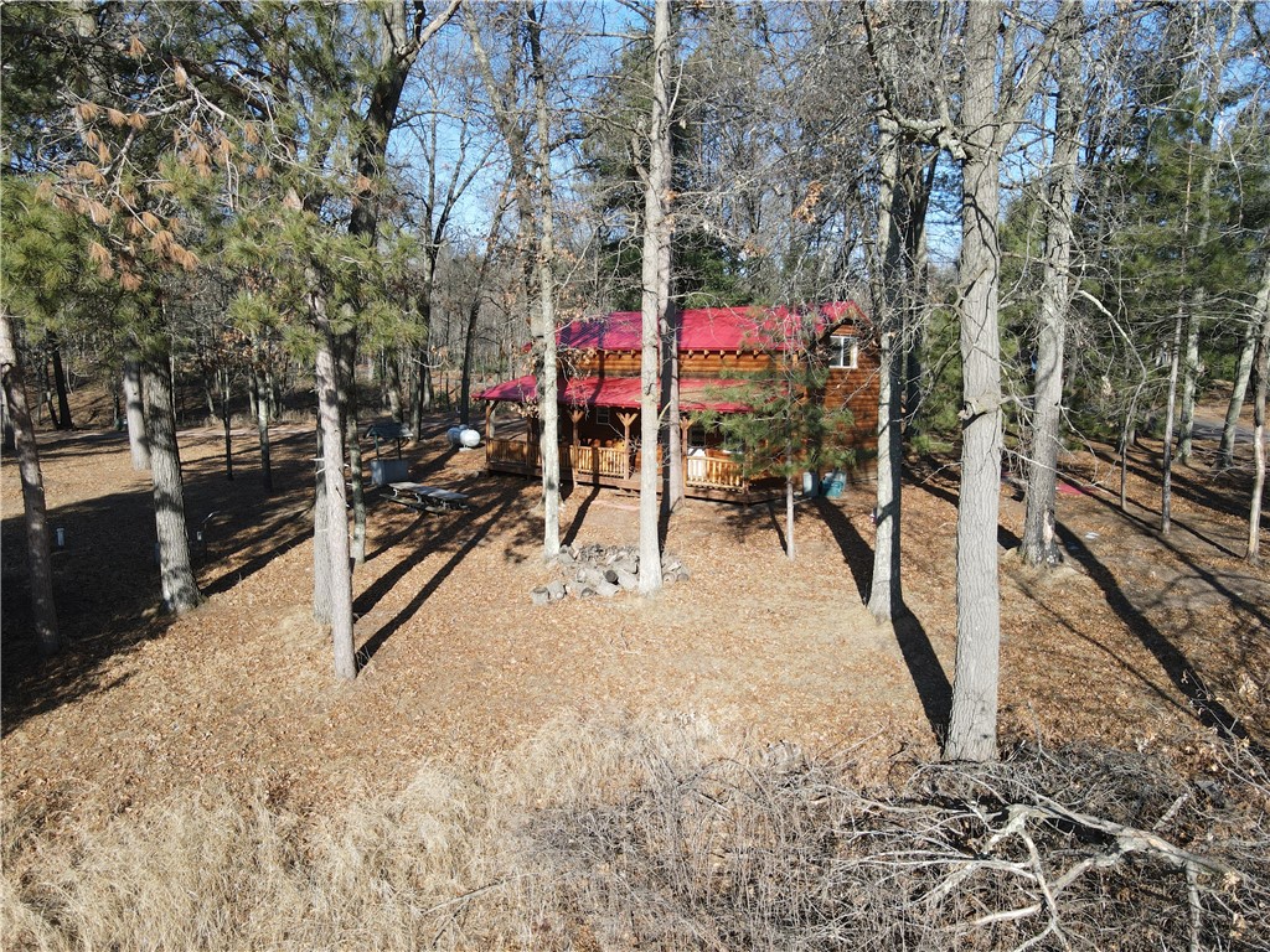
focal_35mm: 24
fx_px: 881
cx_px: 635
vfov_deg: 56.8
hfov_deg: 71.6
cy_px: 476
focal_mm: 4.5
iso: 100
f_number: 2.8
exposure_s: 1/320
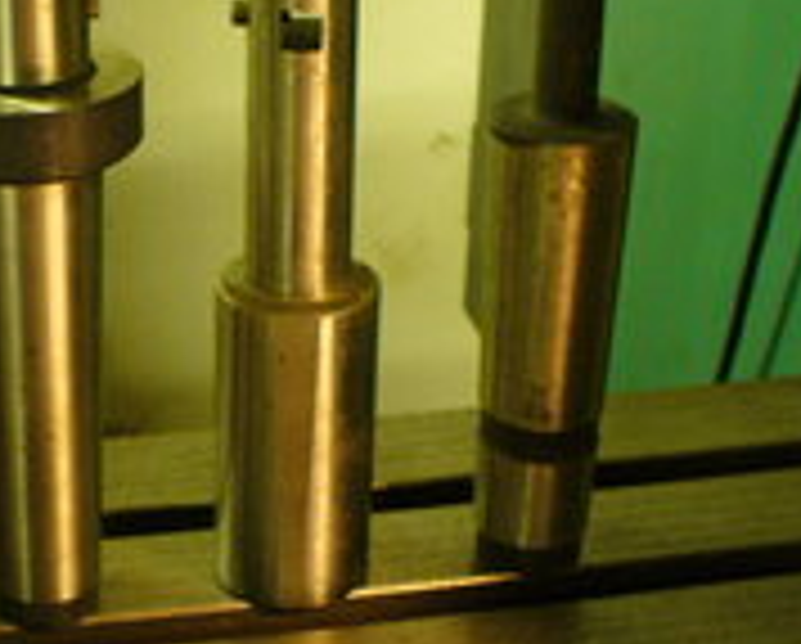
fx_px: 1923
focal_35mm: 81
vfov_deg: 19.0
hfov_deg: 23.1
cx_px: 135
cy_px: 257
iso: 200
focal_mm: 6.1
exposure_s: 1/10
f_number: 2.8
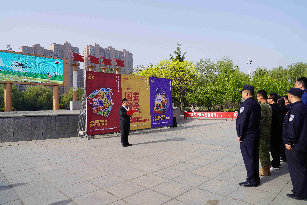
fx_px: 205
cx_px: 154
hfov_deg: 73.7
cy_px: 102
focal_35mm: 24
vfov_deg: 53.1
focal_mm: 24
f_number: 5
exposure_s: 1/500
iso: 100
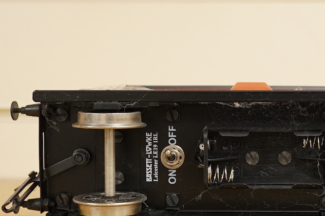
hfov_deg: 25.1
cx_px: 242
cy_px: 123
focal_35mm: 80
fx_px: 722
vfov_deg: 17.1
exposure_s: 1/80
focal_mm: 30
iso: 2500
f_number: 13
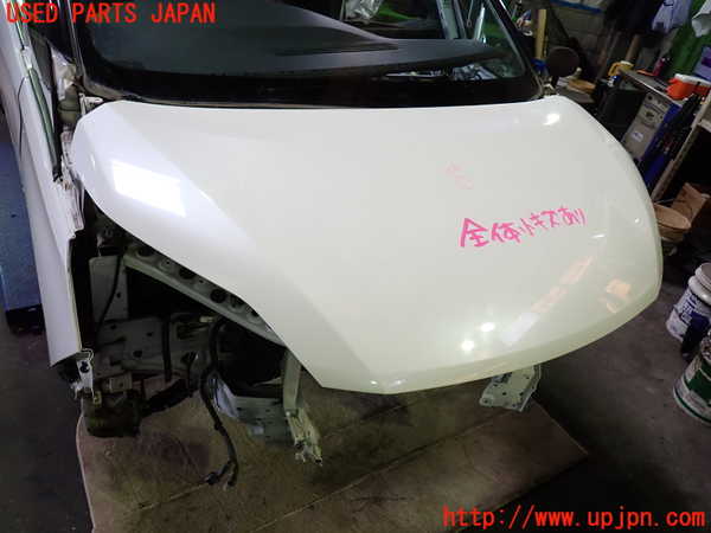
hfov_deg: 69.4
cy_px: 266
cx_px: 356
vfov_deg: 54.9
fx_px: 513
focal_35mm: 25
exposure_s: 1/60
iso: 160
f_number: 2
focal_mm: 4.5
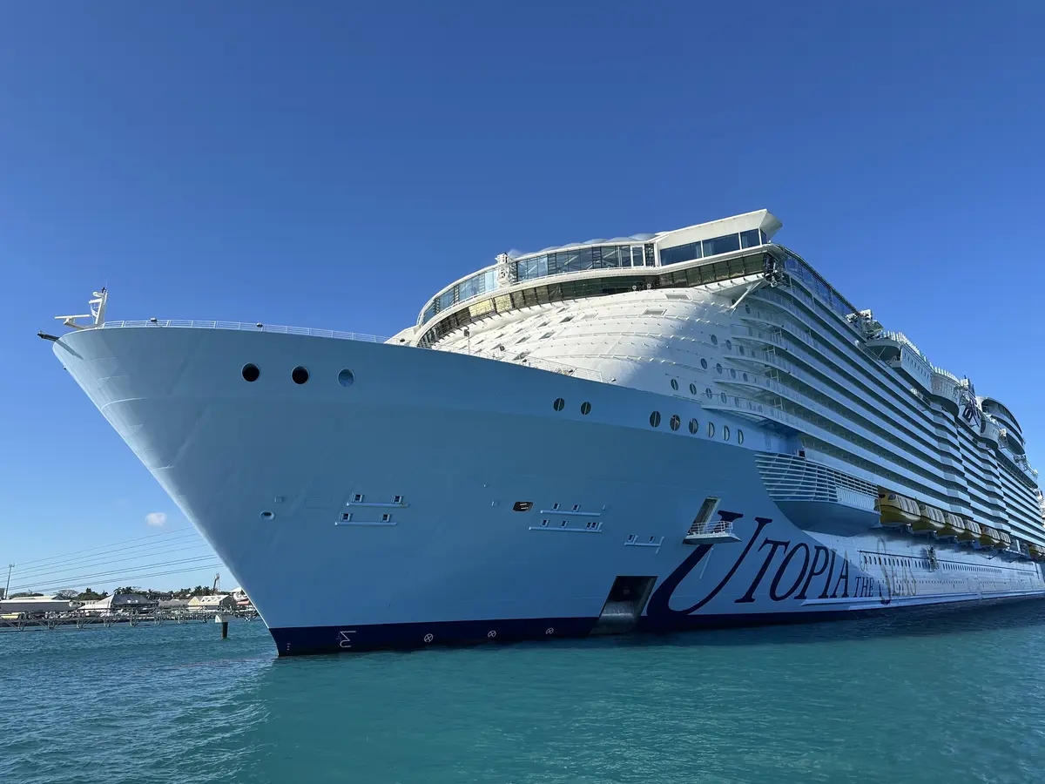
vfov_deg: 56.8
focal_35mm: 24
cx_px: 522
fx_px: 725
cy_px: 392
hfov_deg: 71.6
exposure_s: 1/3861
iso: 80
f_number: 1.78
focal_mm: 6.86
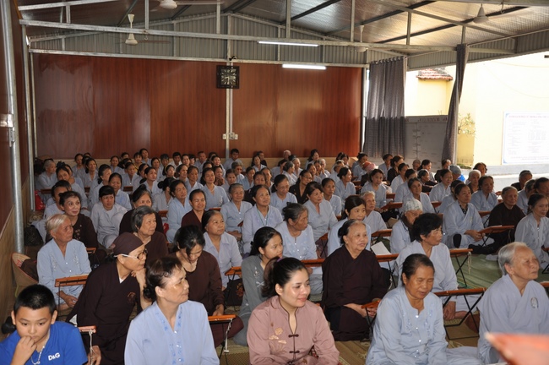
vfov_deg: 34.1
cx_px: 274
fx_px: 594
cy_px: 182
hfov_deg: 49.6
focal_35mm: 39
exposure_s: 1/60
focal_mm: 26
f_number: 4
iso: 200
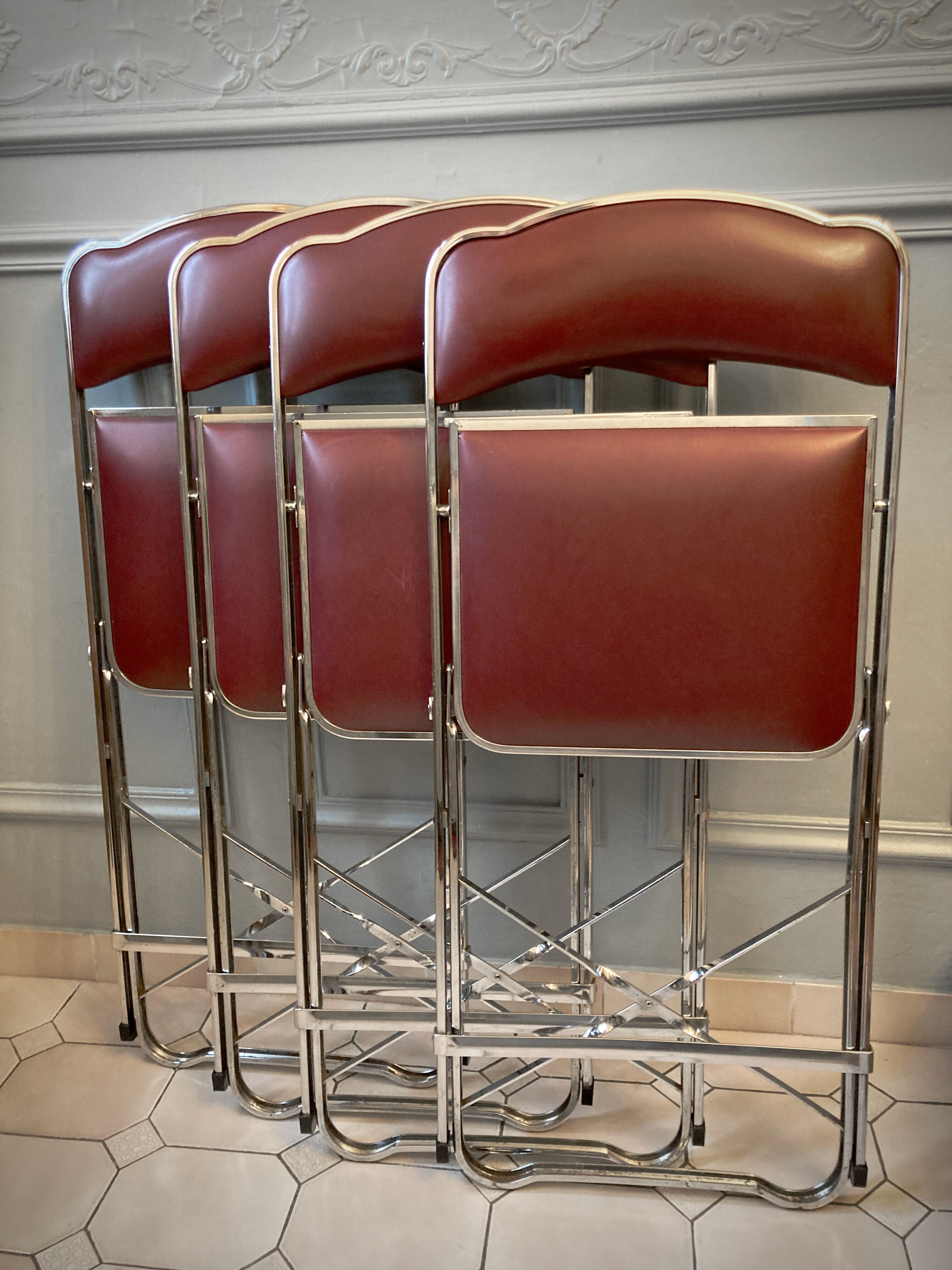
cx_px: 476
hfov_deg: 49.7
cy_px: 635
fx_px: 1027
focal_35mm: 28
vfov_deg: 63.4
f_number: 1.8
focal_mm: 3.99
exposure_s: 1/25
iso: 400
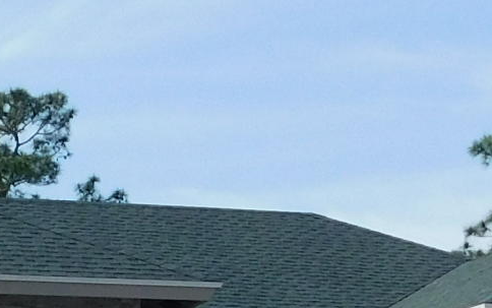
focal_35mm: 151
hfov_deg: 13.8
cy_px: 542
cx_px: 147
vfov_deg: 8.4
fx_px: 2026
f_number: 6
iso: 125
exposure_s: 1/500
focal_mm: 4
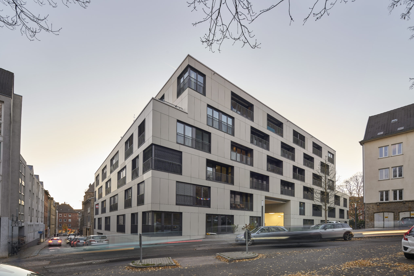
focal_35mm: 17
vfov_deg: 70.4
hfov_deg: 93.3
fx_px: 195
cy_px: 138
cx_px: 207
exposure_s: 1
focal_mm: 17
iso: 100
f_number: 11
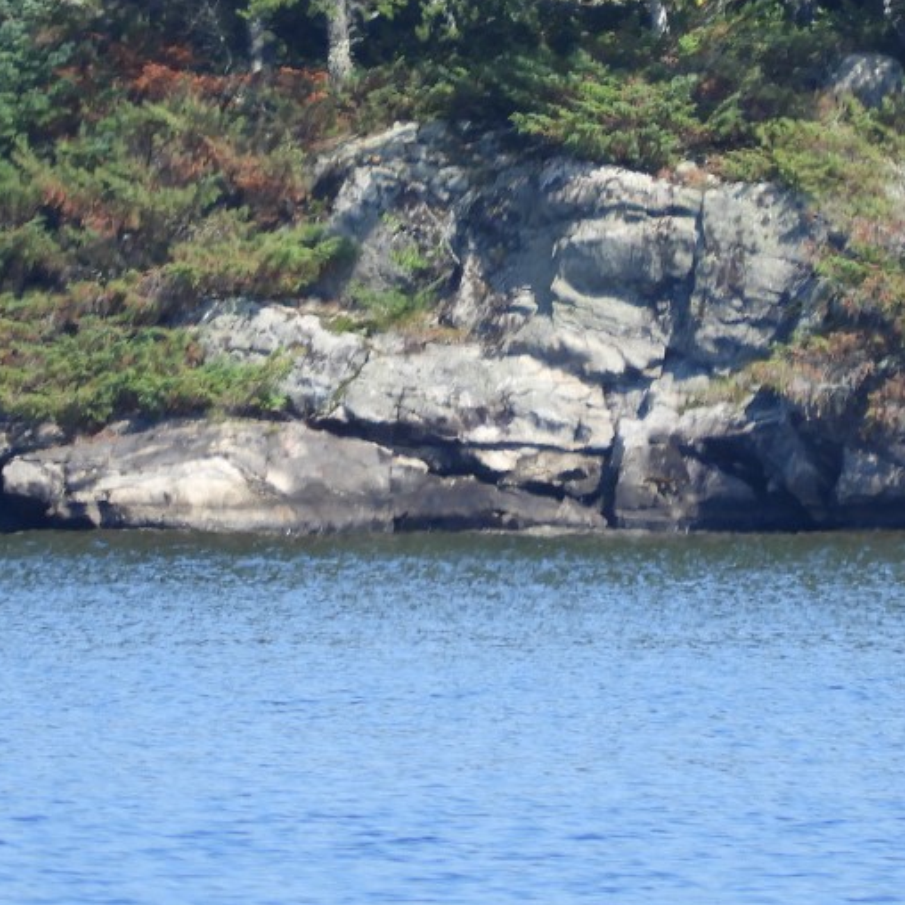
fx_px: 81518
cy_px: 157
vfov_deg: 0.6
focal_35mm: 2756
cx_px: 593
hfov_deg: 0.6
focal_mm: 197.1
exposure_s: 1/250
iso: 100
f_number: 5.6
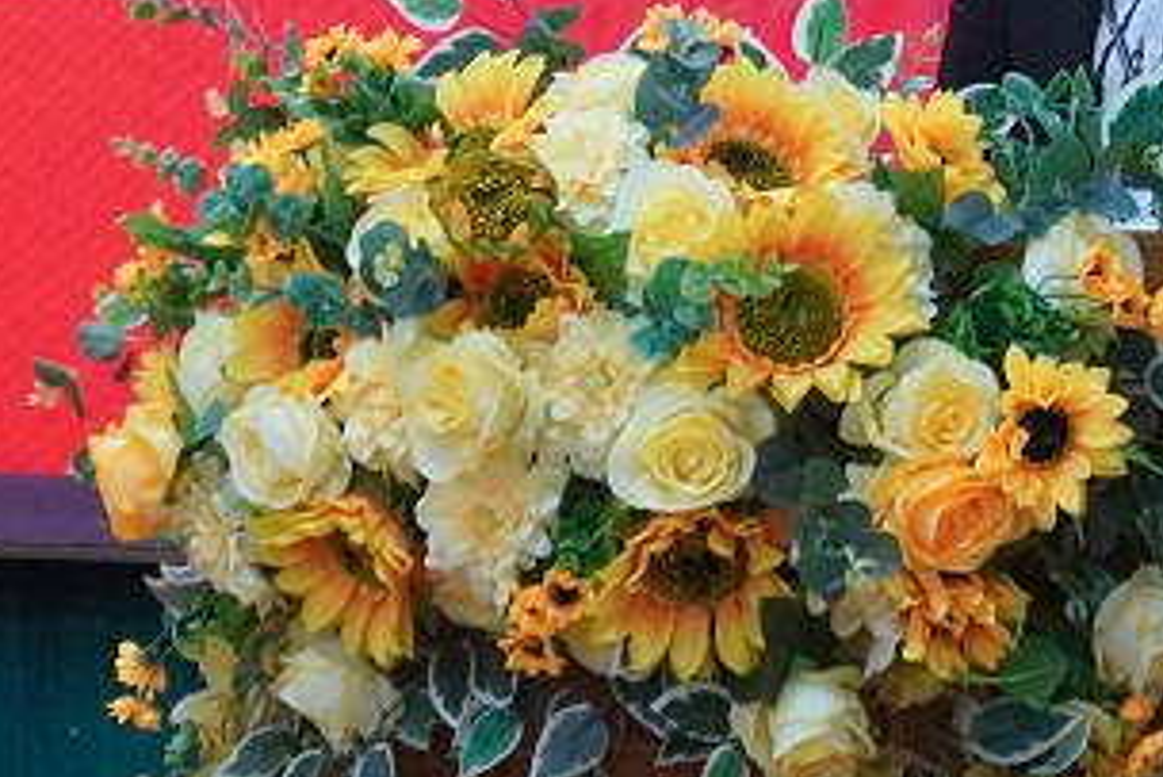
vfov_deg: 9.5
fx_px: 4589
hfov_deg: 14.4
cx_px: 800
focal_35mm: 142
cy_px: -165
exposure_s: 1/160
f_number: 4.5
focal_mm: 24
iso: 2500
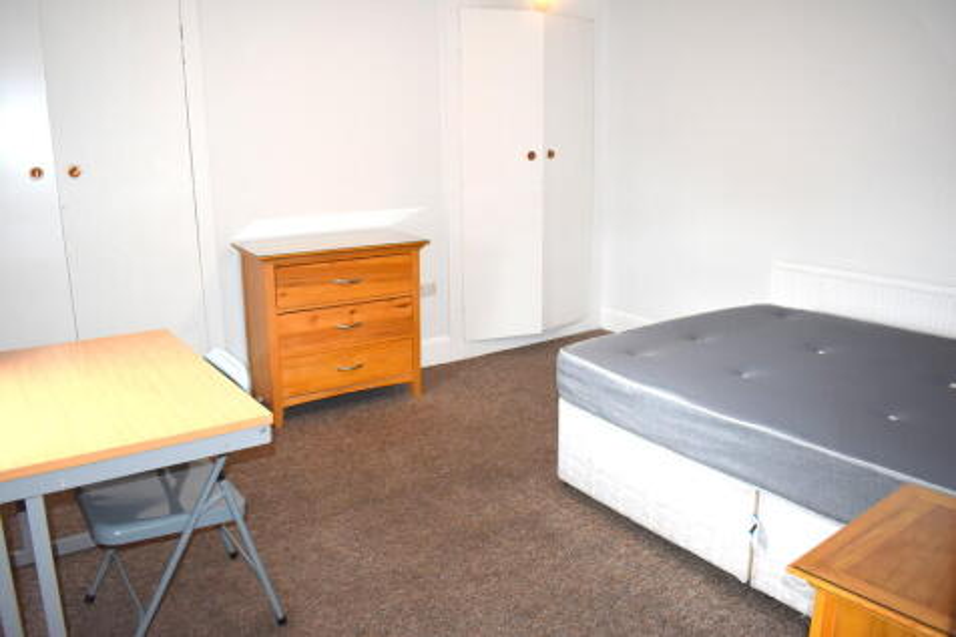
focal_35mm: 27
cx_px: 478
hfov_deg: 67.4
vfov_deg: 47.9
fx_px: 717
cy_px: 318
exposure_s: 1/80
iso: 800
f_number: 4.5
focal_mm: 18
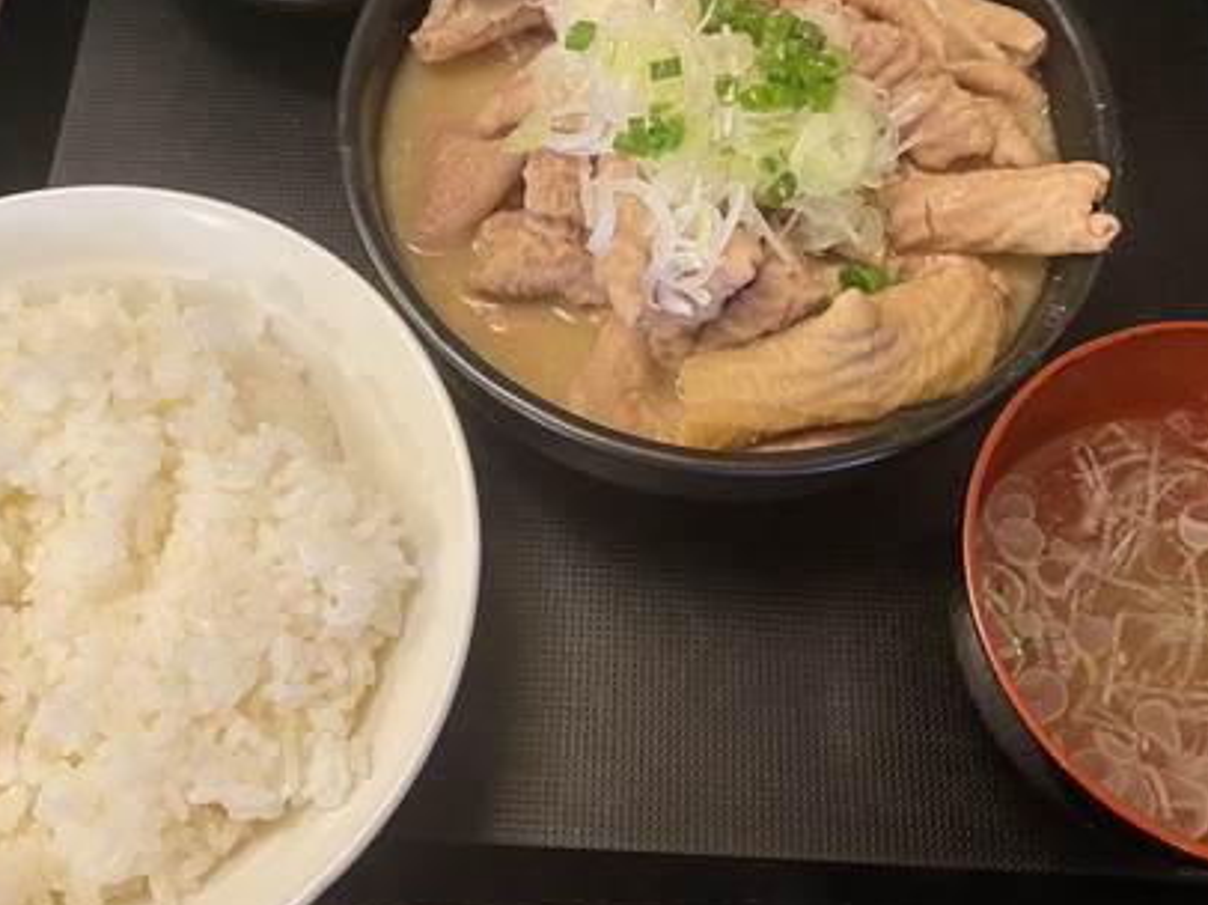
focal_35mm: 41
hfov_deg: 45.7
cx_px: 542
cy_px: 304
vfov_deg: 34.8
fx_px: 1430
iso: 320
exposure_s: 1/50
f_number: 1.8
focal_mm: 4.25
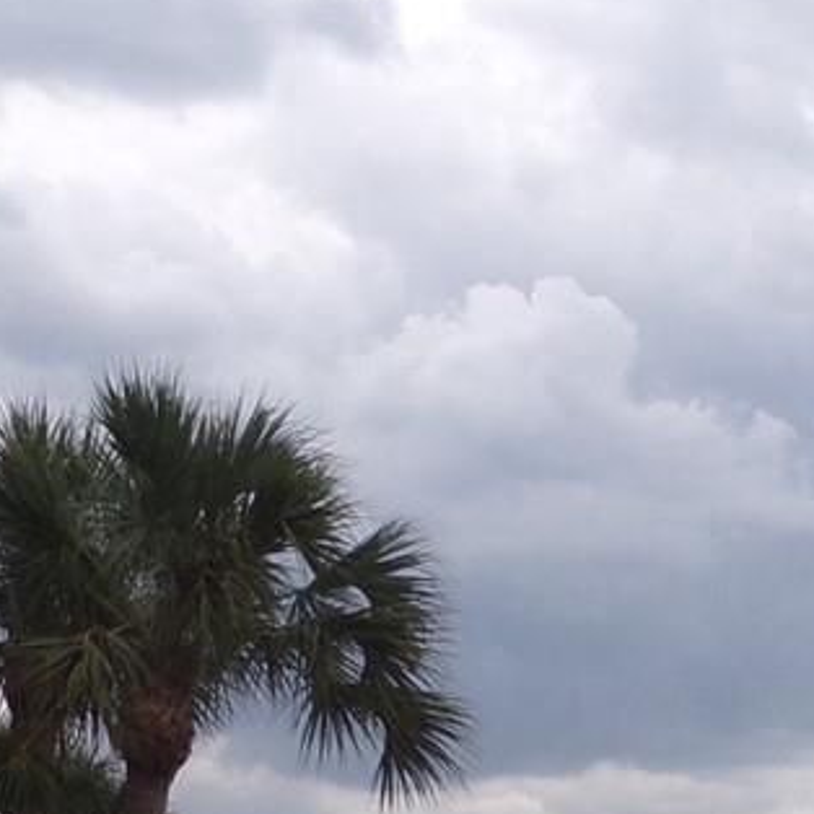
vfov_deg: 15.2
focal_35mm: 108
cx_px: 814
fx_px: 2873
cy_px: 1122
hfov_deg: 15.8
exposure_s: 1/320
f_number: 5.8
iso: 80
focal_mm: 4.3
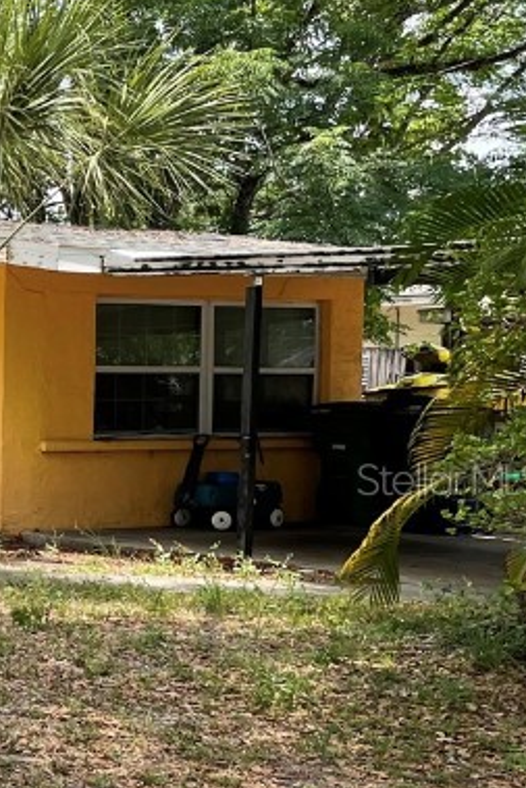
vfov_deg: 27.6
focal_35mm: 73
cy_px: 478
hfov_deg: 15.2
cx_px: -511
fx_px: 1598
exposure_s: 1/1171
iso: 32
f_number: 1.6
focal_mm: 4.2
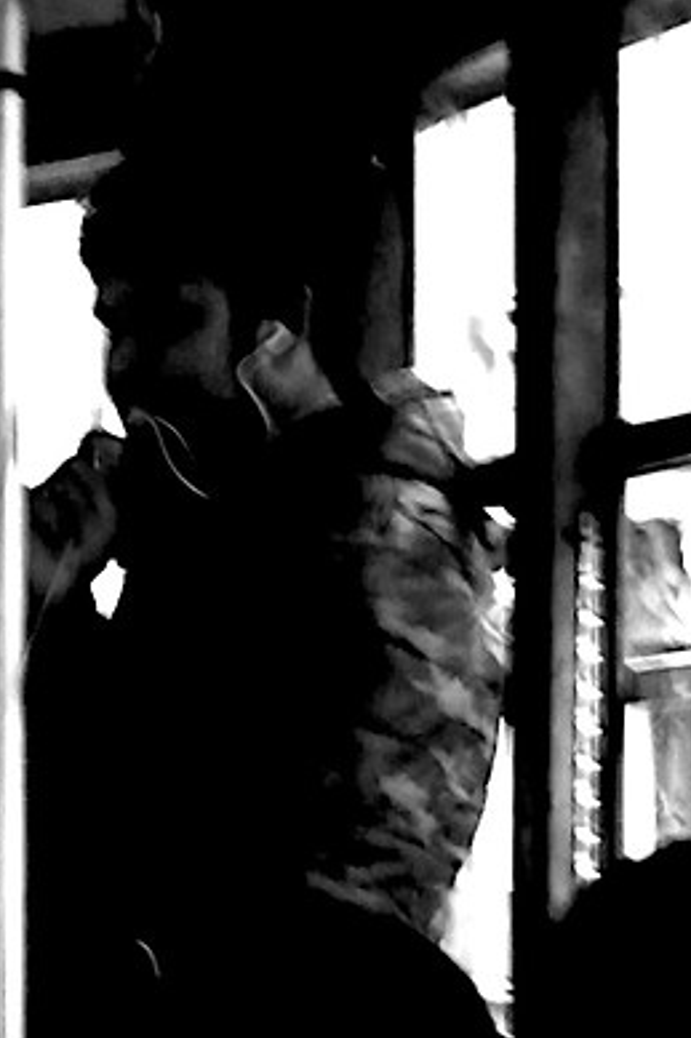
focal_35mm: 324
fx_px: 9339
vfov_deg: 6.4
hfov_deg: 4.2
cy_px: 630
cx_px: -213
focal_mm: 35
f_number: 7.1
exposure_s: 1/40
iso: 800
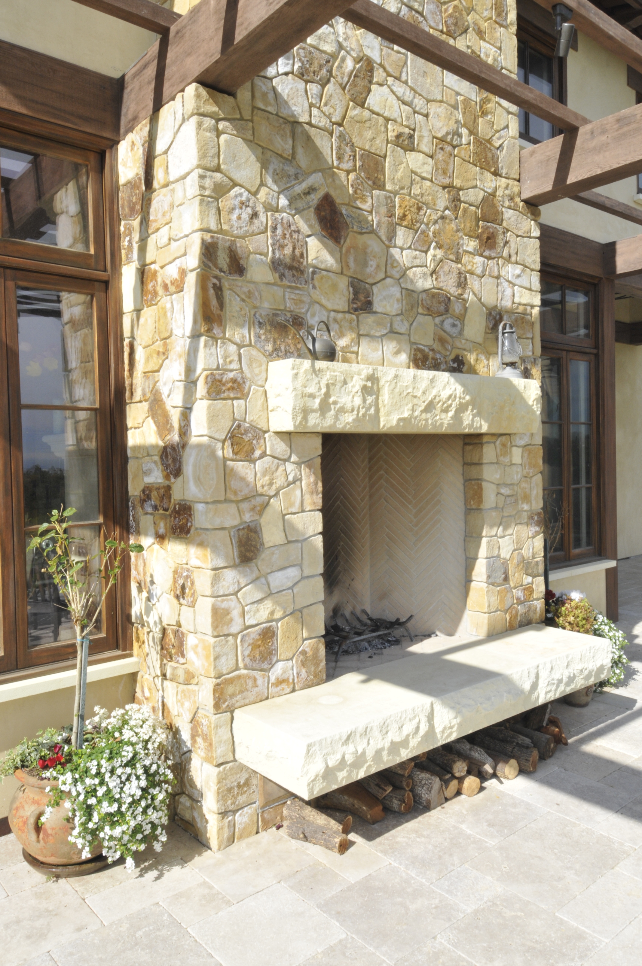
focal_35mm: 26
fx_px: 684
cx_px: 321
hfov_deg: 50.3
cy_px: 483
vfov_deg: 70.5
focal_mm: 17
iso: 320
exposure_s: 1/25
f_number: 22
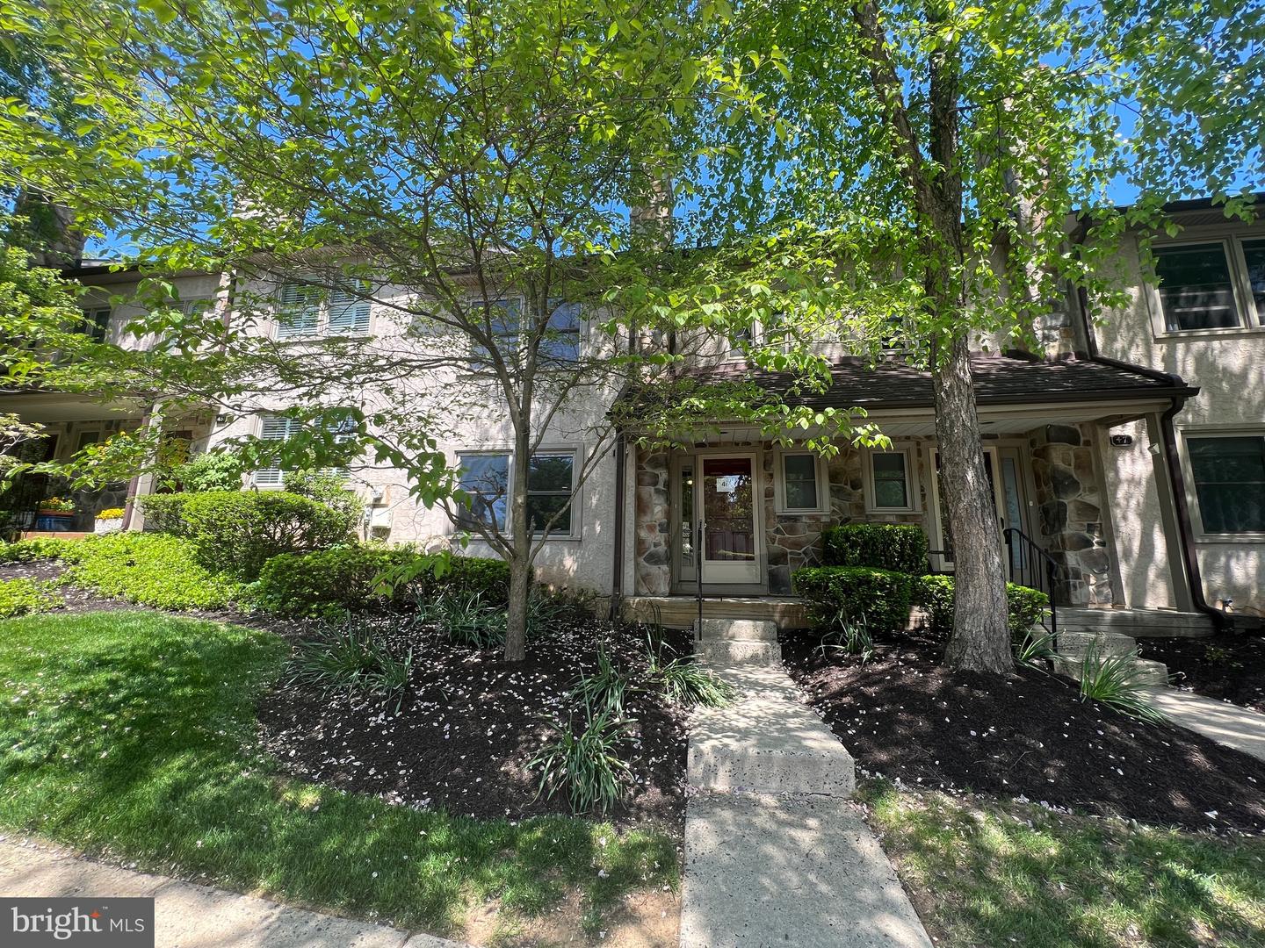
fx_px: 475
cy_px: 474
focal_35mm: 13
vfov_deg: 89.9
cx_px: 632
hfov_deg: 106.2
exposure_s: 1/304
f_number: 1.8
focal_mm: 1.57
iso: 32
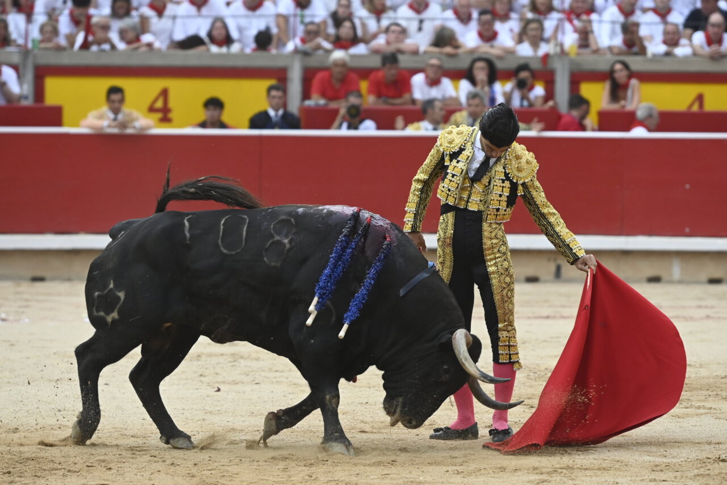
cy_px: 242
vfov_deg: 5.2
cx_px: 364
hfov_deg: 7.9
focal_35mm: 262
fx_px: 5290
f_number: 3.5
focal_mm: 175
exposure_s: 1/1250
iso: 1600
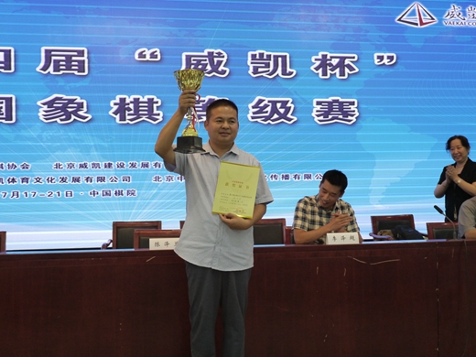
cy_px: 178
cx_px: 238
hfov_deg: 42.9
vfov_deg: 32.9
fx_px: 605
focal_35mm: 44
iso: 800
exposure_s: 1/125
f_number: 4.7
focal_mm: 22
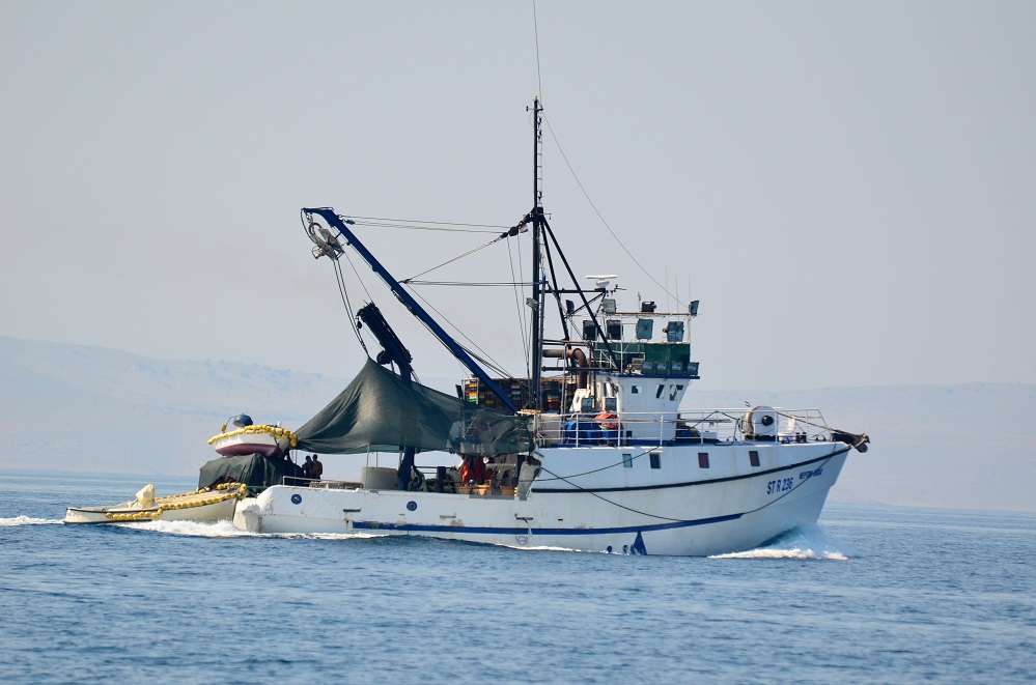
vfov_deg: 3.8
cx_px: 518
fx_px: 10335
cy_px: 342
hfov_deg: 5.7
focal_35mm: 360
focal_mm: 240
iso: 400
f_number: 5.6
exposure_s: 1/2500
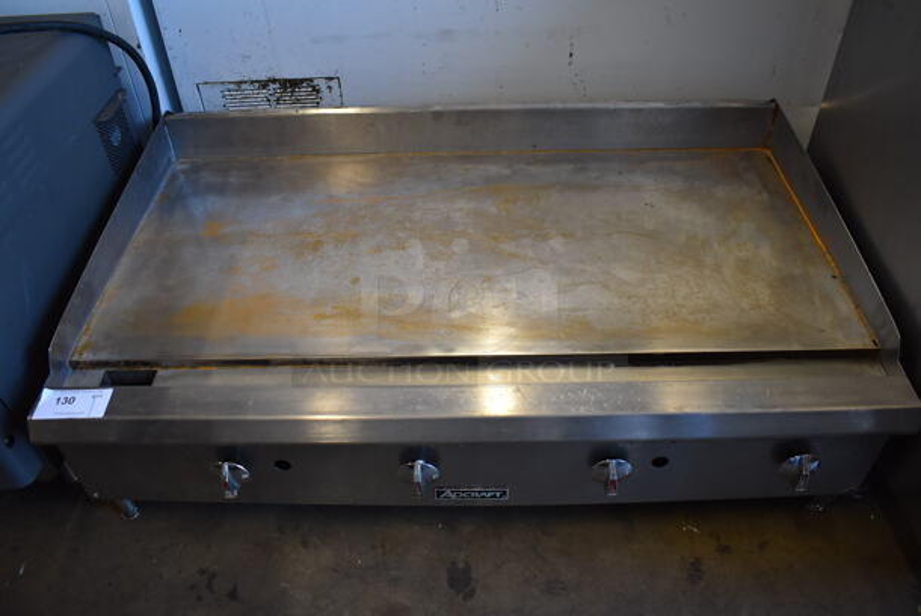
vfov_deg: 48.0
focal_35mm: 27
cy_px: 308
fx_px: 691
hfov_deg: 67.3
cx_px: 460
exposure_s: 1/160
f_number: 3.5
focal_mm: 18
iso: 800
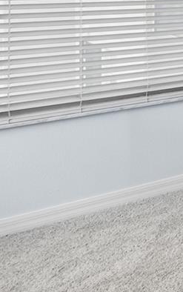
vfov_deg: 29.6
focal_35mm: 62
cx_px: 545
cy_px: -30
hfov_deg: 11.6
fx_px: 494
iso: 100
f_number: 7.1
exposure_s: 1/25
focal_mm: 10
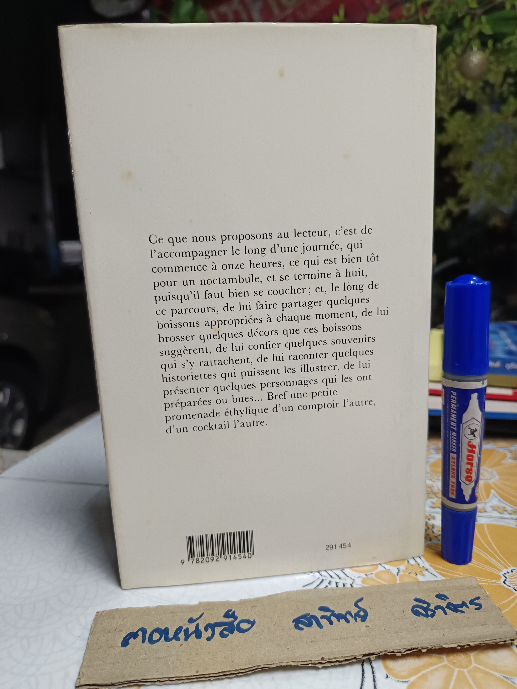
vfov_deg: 71.6
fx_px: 478
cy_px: 344
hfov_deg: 56.8
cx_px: 258
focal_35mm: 24
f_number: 1.7
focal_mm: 5.31
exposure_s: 1/25
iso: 1091
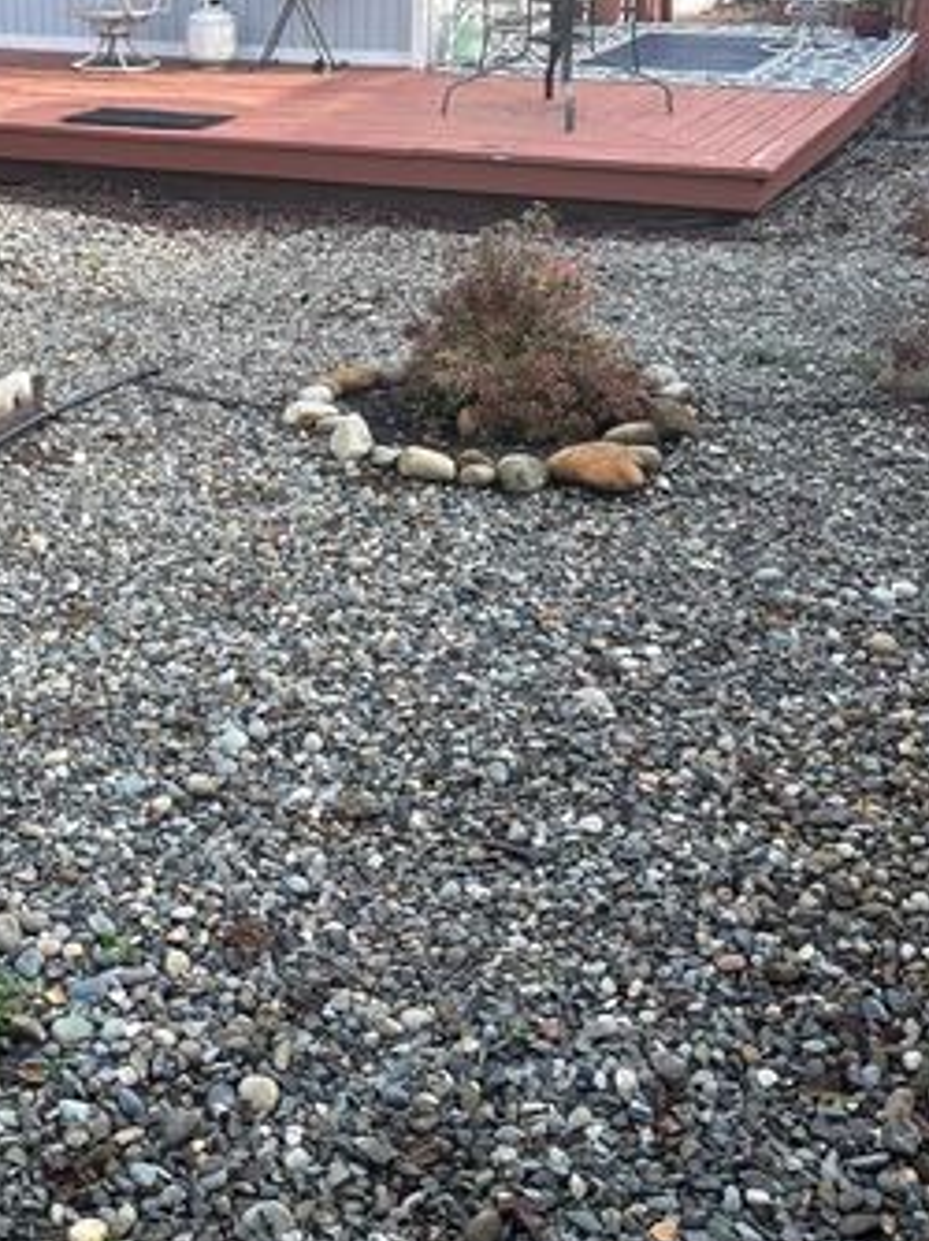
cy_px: 281
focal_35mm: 52
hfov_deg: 27.7
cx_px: 256
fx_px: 1863
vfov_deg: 35.8
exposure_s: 1/978
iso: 50
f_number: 1.6
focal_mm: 5.96
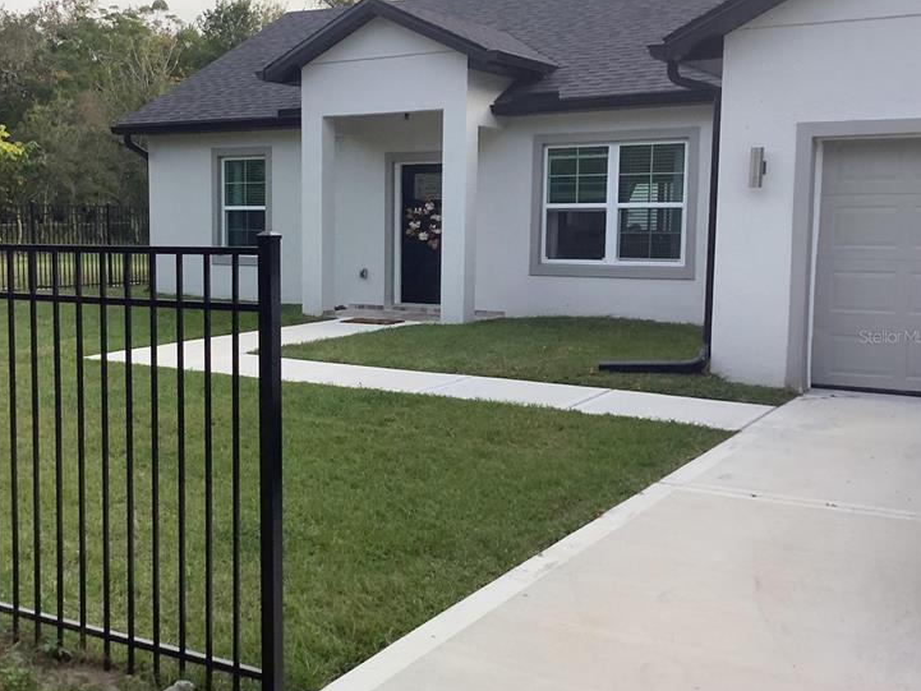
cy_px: 336
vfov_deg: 32.9
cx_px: 282
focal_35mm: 44
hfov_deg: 42.2
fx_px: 1171
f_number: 2.4
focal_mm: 3.3
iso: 25
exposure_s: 1/185
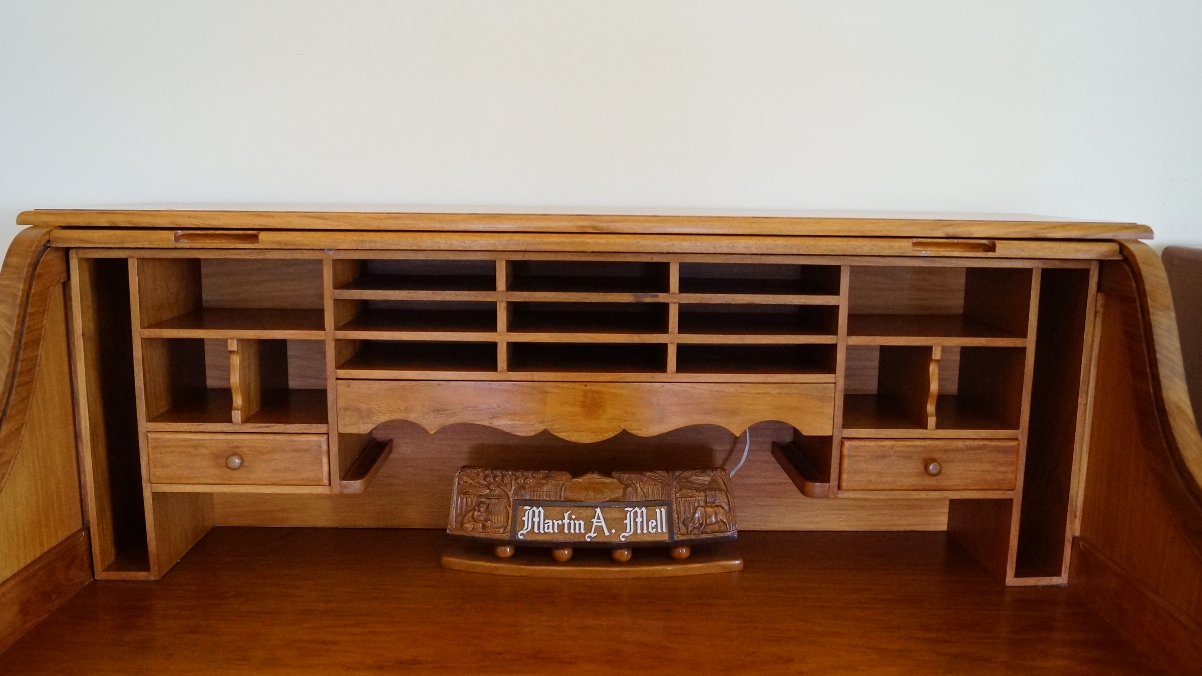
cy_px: 372
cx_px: 600
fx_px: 1020
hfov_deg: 61.0
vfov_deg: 36.6
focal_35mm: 32
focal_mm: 20
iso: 3200
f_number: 4
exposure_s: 1/60
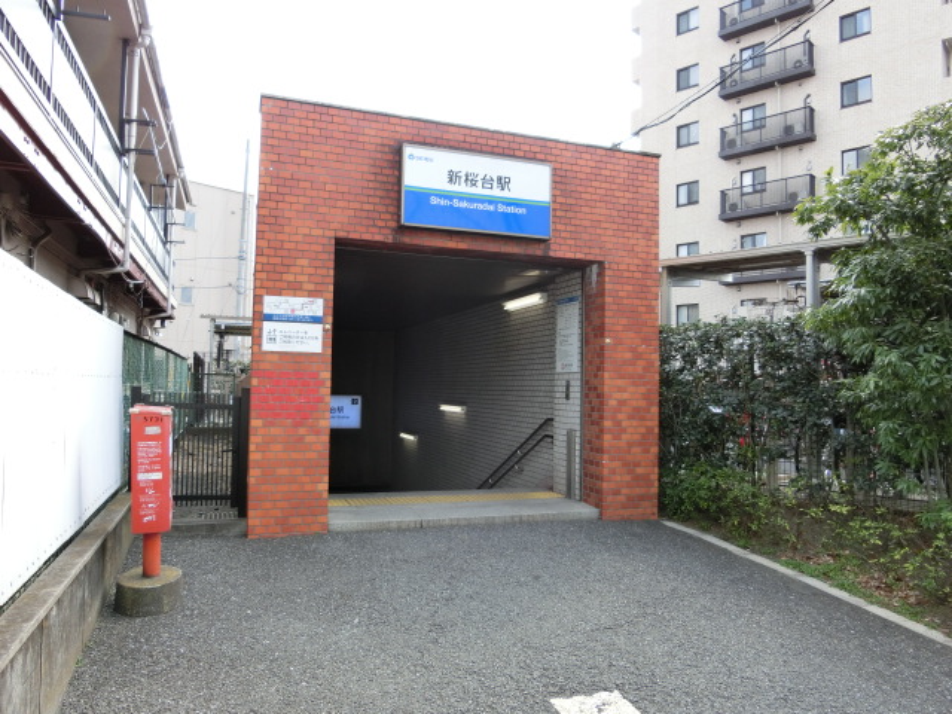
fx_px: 688
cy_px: 357
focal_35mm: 25
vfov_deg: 54.9
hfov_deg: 69.4
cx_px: 476
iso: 80
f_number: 3.5
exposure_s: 1/160
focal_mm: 4.5
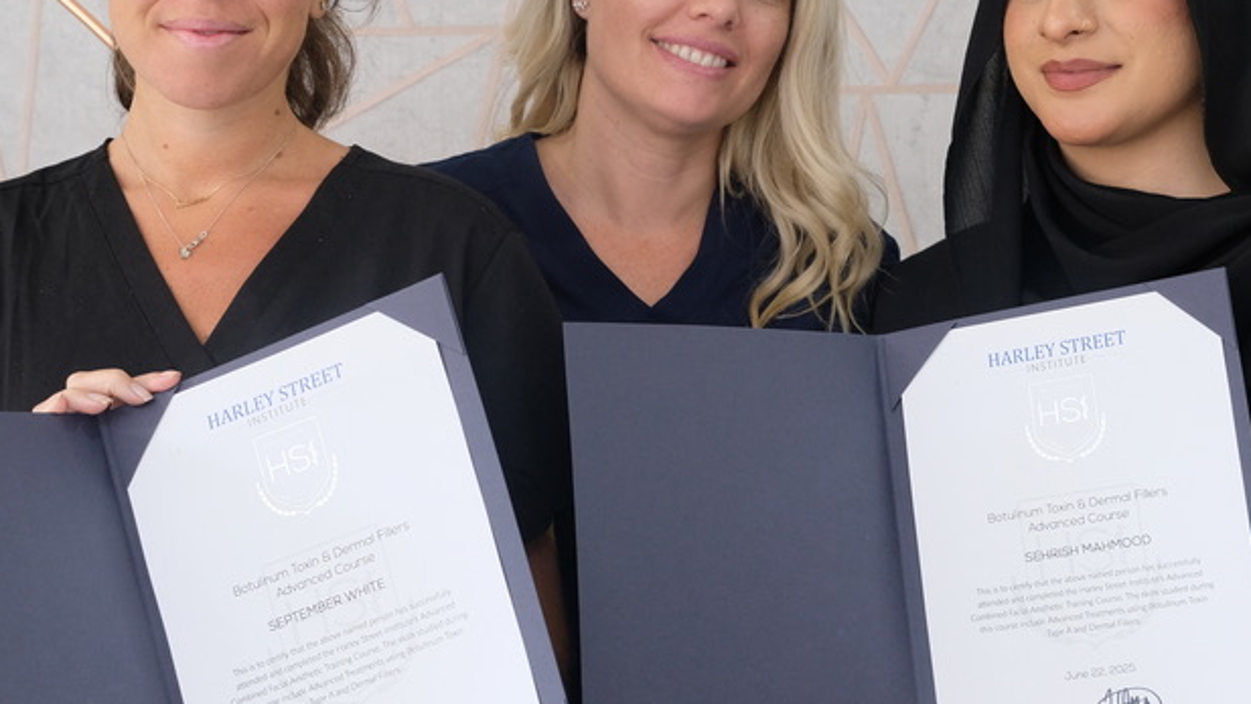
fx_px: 2322
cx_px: 669
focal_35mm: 70
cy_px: 284
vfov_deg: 17.2
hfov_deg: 30.1
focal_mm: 25.4
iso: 800
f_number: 4
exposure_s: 1/38
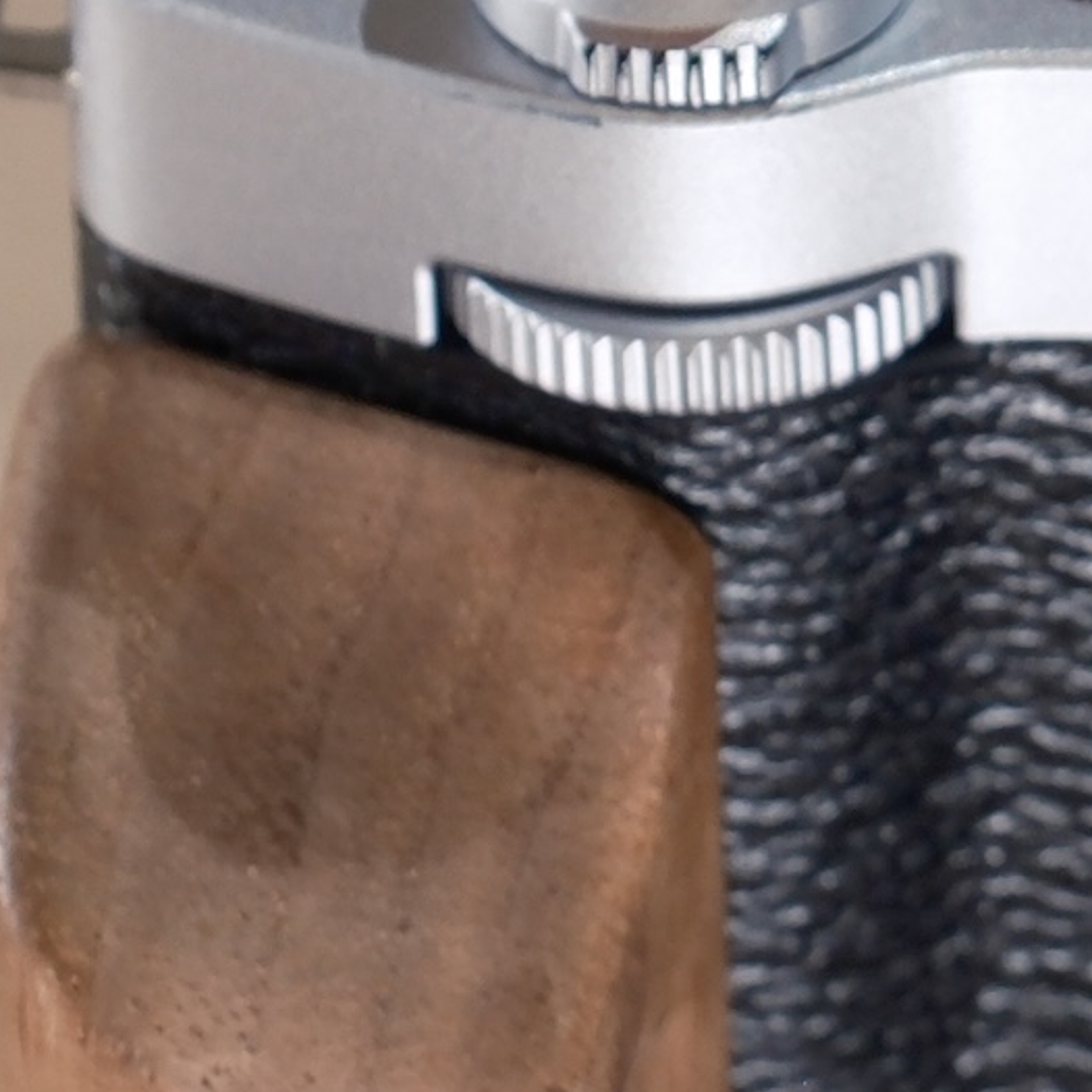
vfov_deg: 2.3
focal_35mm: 775
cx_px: 2115
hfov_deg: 2.3
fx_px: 27660
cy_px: -92
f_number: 5.6
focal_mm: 80
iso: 640
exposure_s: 1/100
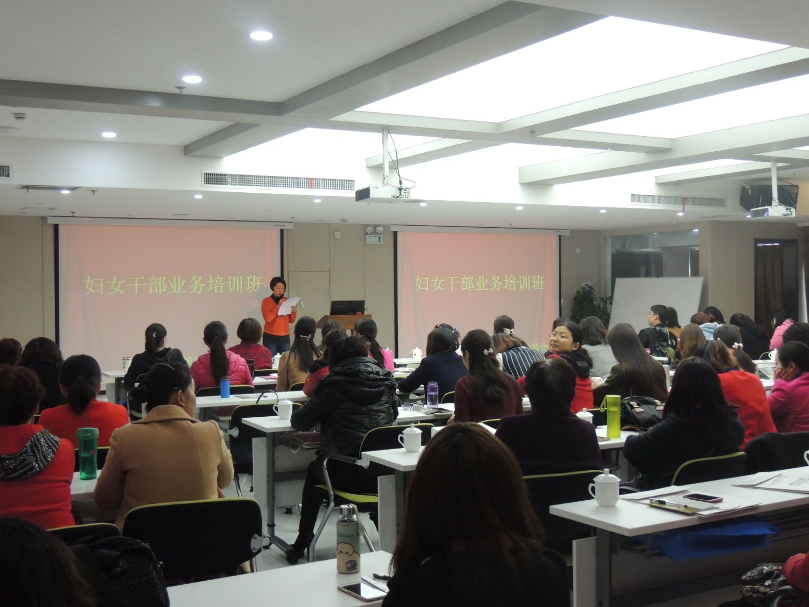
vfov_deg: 33.6
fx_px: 1005
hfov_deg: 43.9
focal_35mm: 43
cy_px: 304
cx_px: 404
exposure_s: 1/50
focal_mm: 7.6
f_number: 3.4
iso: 400
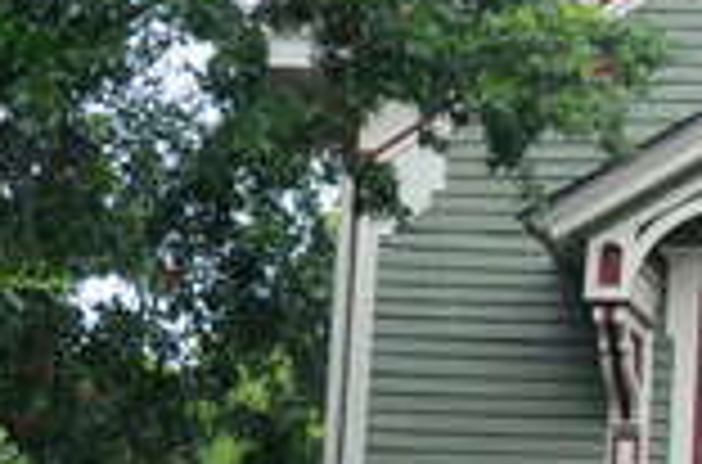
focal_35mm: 216
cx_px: 1494
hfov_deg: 8.9
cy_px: 658
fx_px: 4199
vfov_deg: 6.3
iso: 2000
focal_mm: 28
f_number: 5.6
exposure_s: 1/160
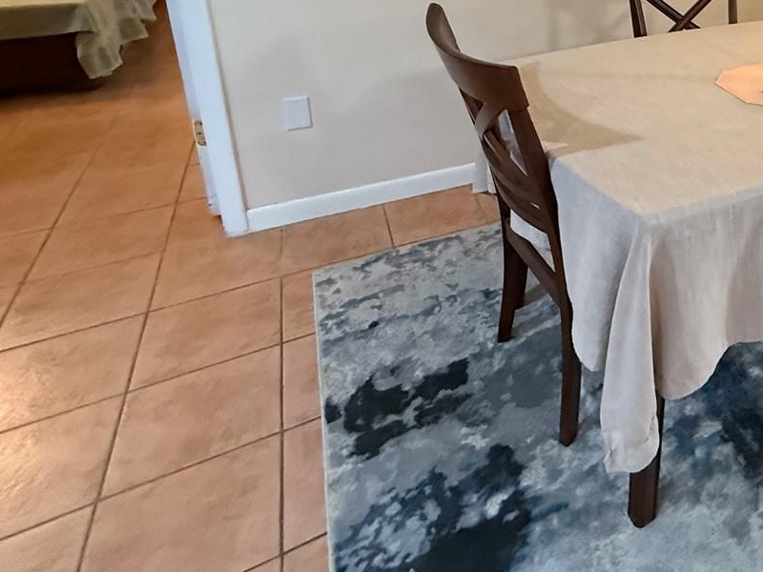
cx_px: 744
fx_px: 617
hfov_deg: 52.1
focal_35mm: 28
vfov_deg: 44.6
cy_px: 42
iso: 640
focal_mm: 2.22
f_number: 2.2
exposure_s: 1/60
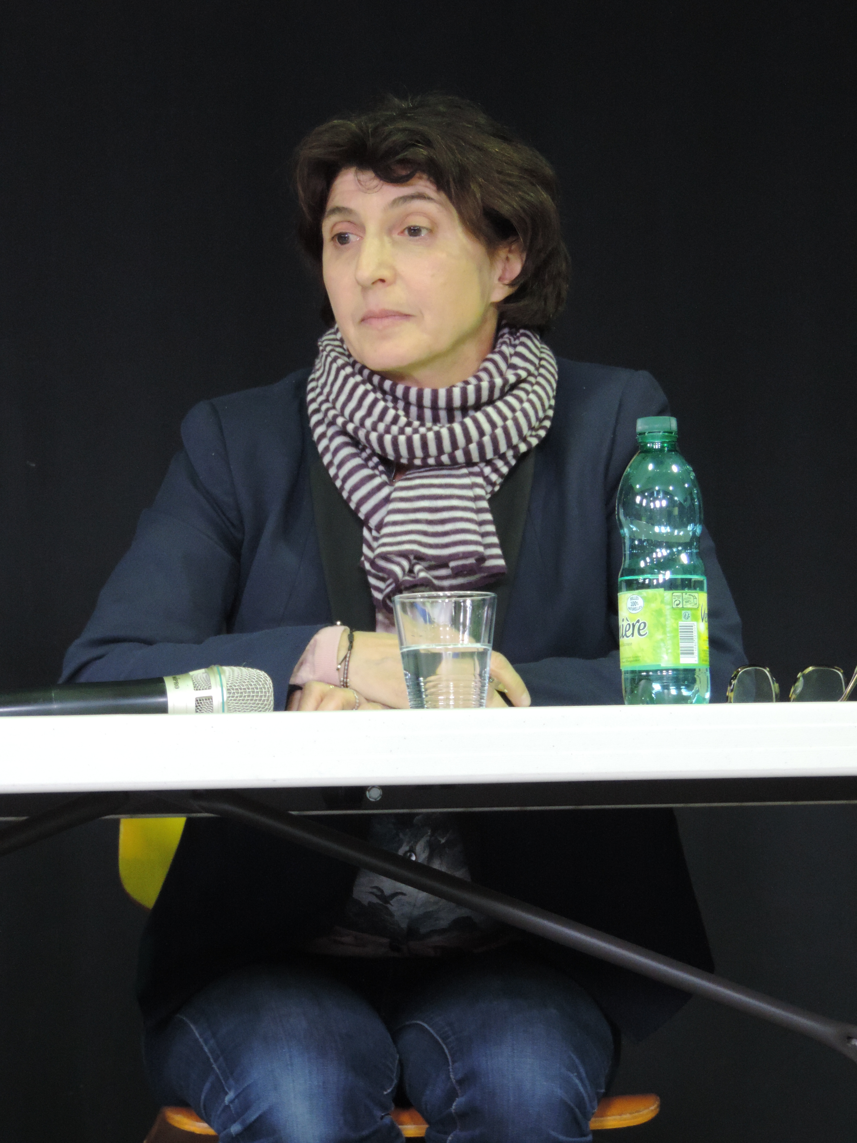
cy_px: 572
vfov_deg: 13.6
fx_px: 4786
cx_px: 428
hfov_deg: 10.2
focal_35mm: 145
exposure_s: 1/15
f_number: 4.4
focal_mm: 25.8
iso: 800
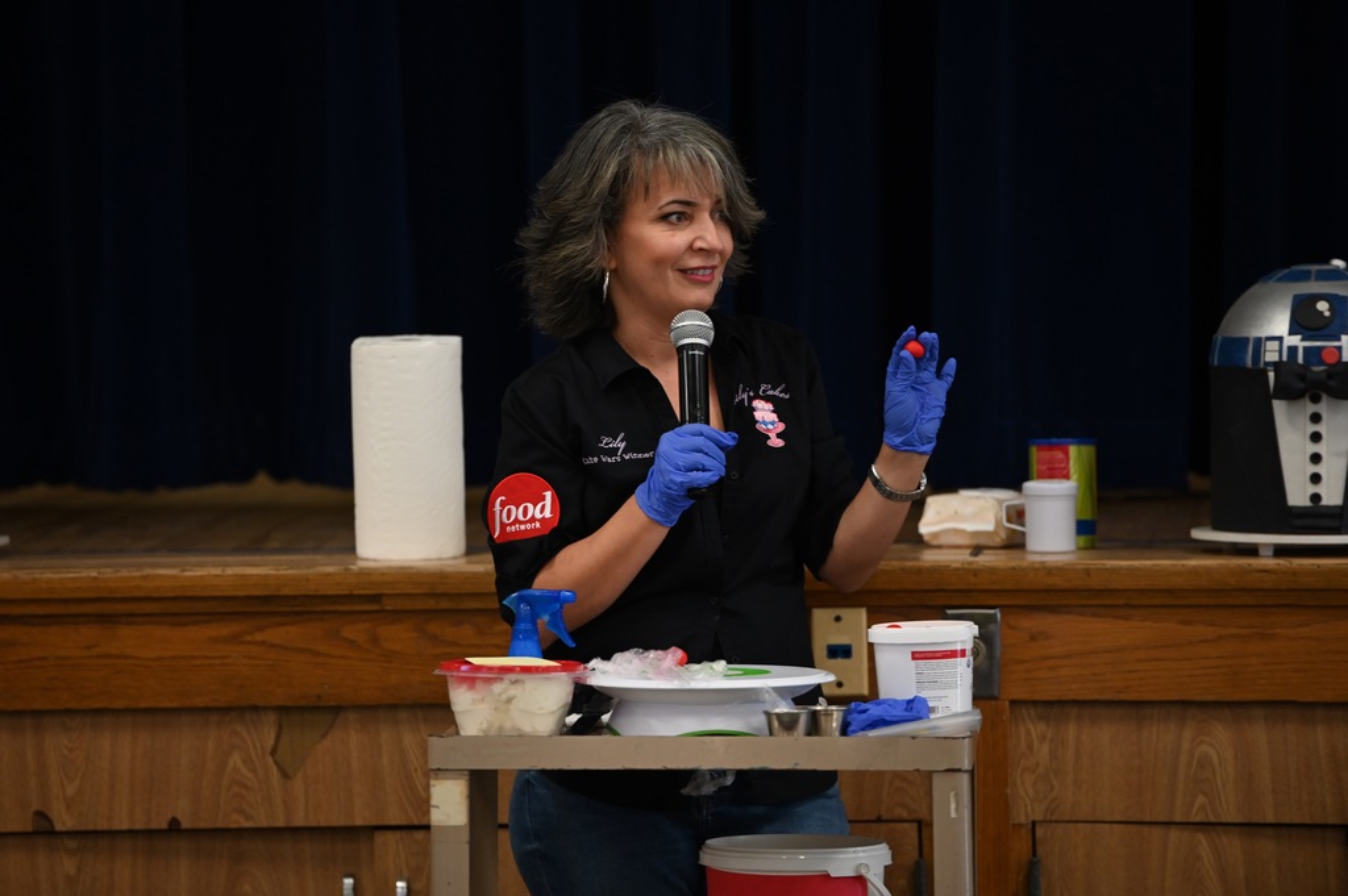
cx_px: 674
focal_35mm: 200
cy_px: 448
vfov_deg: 6.9
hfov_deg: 10.3
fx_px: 7483
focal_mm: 200
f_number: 2.8
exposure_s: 1/250
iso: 2000
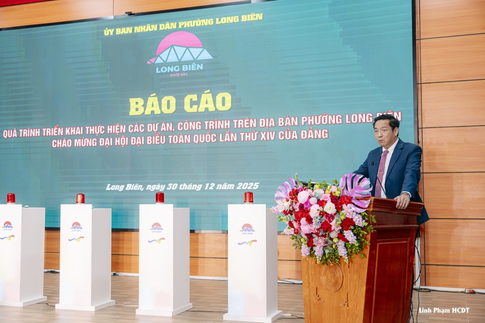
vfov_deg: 31.5
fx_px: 572
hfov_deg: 45.9
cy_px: 162
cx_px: 242
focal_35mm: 42
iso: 1250
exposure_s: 1/160
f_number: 4
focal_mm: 42.5
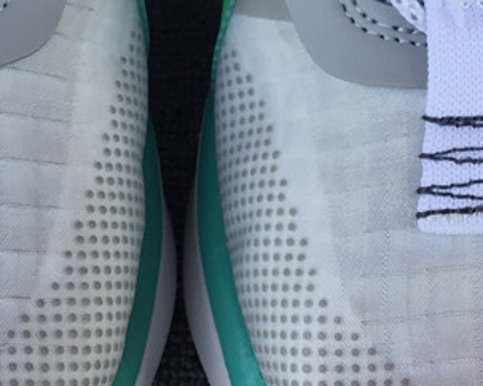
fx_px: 1286
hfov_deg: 21.2
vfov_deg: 17.0
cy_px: 104
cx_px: 194
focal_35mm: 90
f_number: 2.4
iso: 25
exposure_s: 1/212
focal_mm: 3.3
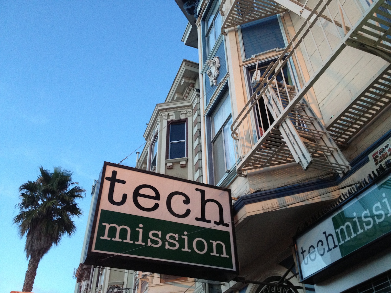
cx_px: 196
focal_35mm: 35
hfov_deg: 52.6
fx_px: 395
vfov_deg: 40.7
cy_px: 146
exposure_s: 1/20
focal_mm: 4.28
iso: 200
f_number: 2.4
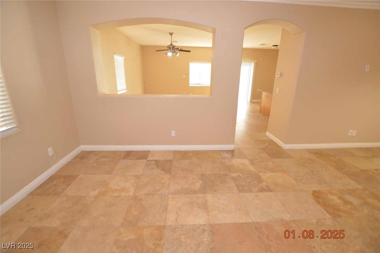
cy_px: 126
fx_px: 158
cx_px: 190
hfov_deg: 100.5
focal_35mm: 15
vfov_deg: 77.2
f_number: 4
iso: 400
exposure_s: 1/60
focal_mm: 10
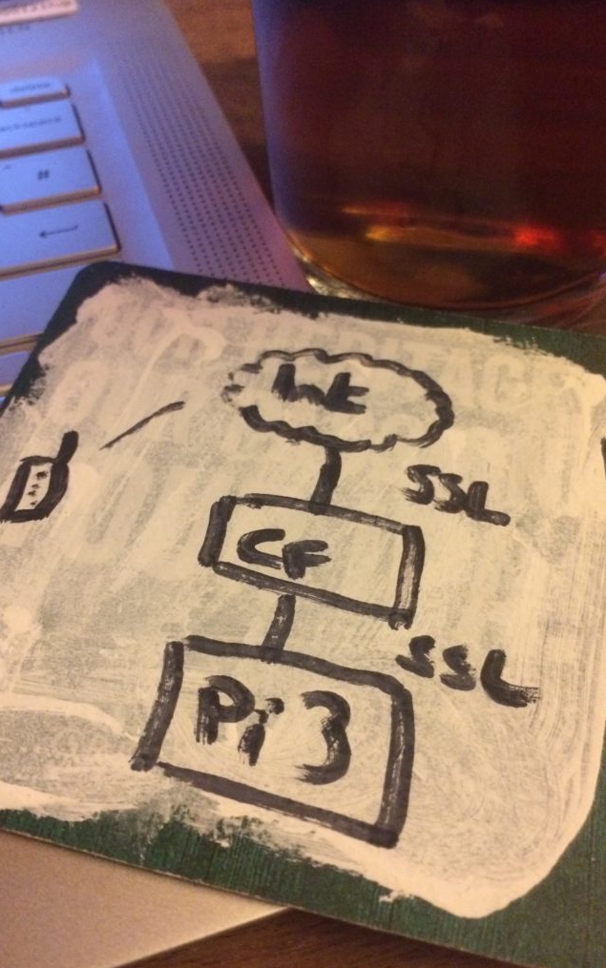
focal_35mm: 31
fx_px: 819
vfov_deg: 61.2
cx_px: 288
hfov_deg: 40.6
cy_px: 486
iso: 500
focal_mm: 4.15
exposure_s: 1/17
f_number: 2.2
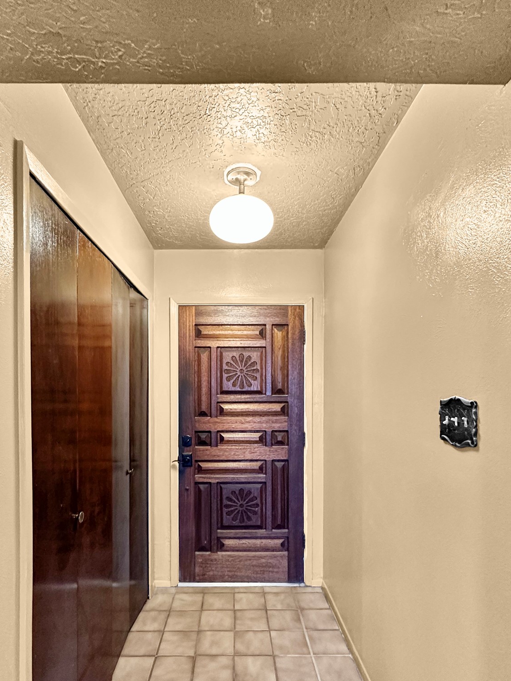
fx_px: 374
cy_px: 411
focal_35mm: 19
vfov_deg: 83.6
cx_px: 233
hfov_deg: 68.6
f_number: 2.2
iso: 320
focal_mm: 2.22
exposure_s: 1/60
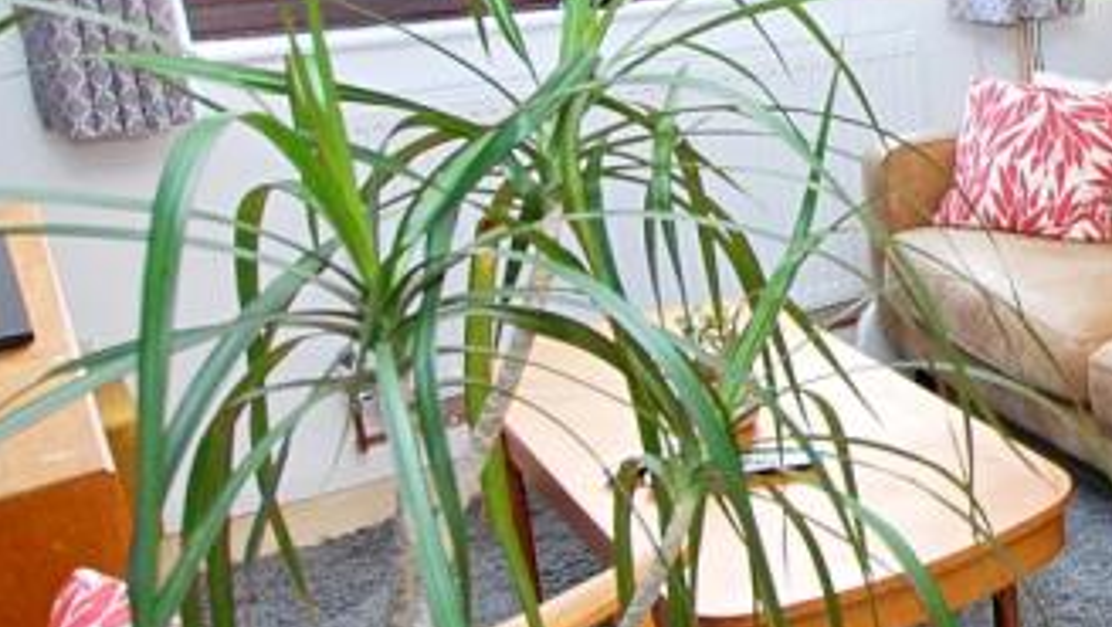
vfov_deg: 24.1
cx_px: 1295
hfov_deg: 34.6
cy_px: 127
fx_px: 1446
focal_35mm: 49
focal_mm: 10
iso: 800
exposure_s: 1/100
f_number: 5
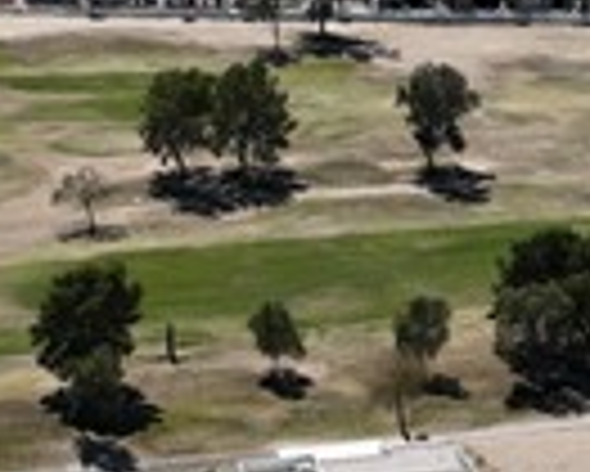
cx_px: 680
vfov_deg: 8.4
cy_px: 20
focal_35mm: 183
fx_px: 3198
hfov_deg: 10.4
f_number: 2.8
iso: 100
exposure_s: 1/320
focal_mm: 12.29
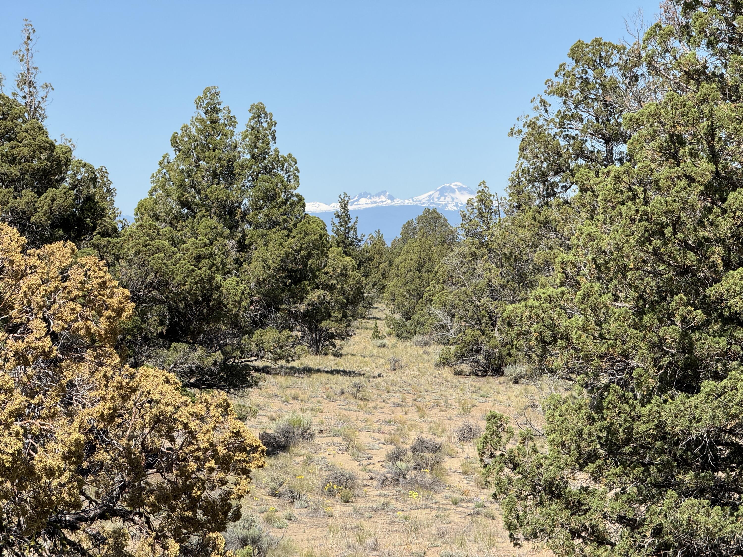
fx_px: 2576
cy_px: 278
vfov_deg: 12.3
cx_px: 372
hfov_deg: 16.4
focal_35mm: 120
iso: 50
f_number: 2.8
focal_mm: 15.66
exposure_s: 1/1114
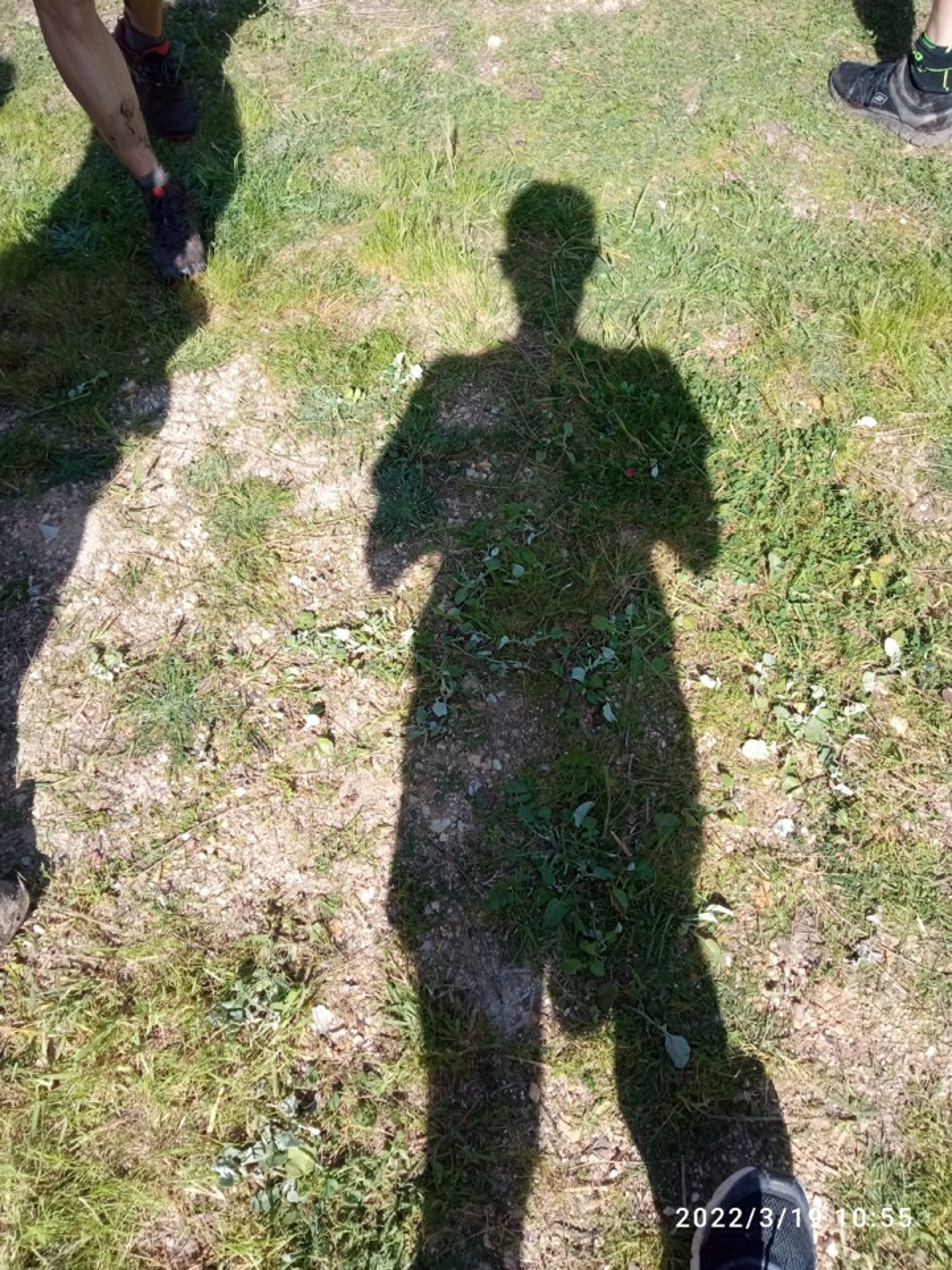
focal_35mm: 27
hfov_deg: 51.4
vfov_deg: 65.3
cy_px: 635
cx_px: 476
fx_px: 990
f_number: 2.2
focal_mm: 3.79
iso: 116
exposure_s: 1/488
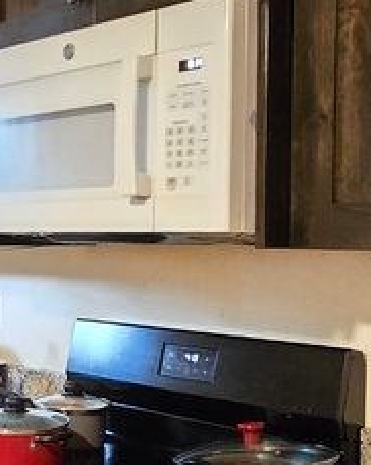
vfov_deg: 33.0
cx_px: 29
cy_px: 273
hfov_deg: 25.7
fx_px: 783
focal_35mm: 57
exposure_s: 1/24
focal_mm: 2.2
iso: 1250
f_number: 2.2
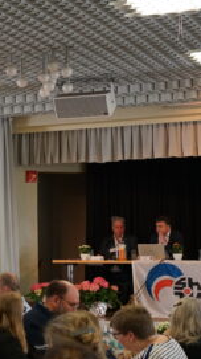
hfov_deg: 11.1
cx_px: -106
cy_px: 217
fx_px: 988
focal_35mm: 104
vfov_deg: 20.5
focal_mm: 35
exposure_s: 1/160
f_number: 3.5
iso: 1600
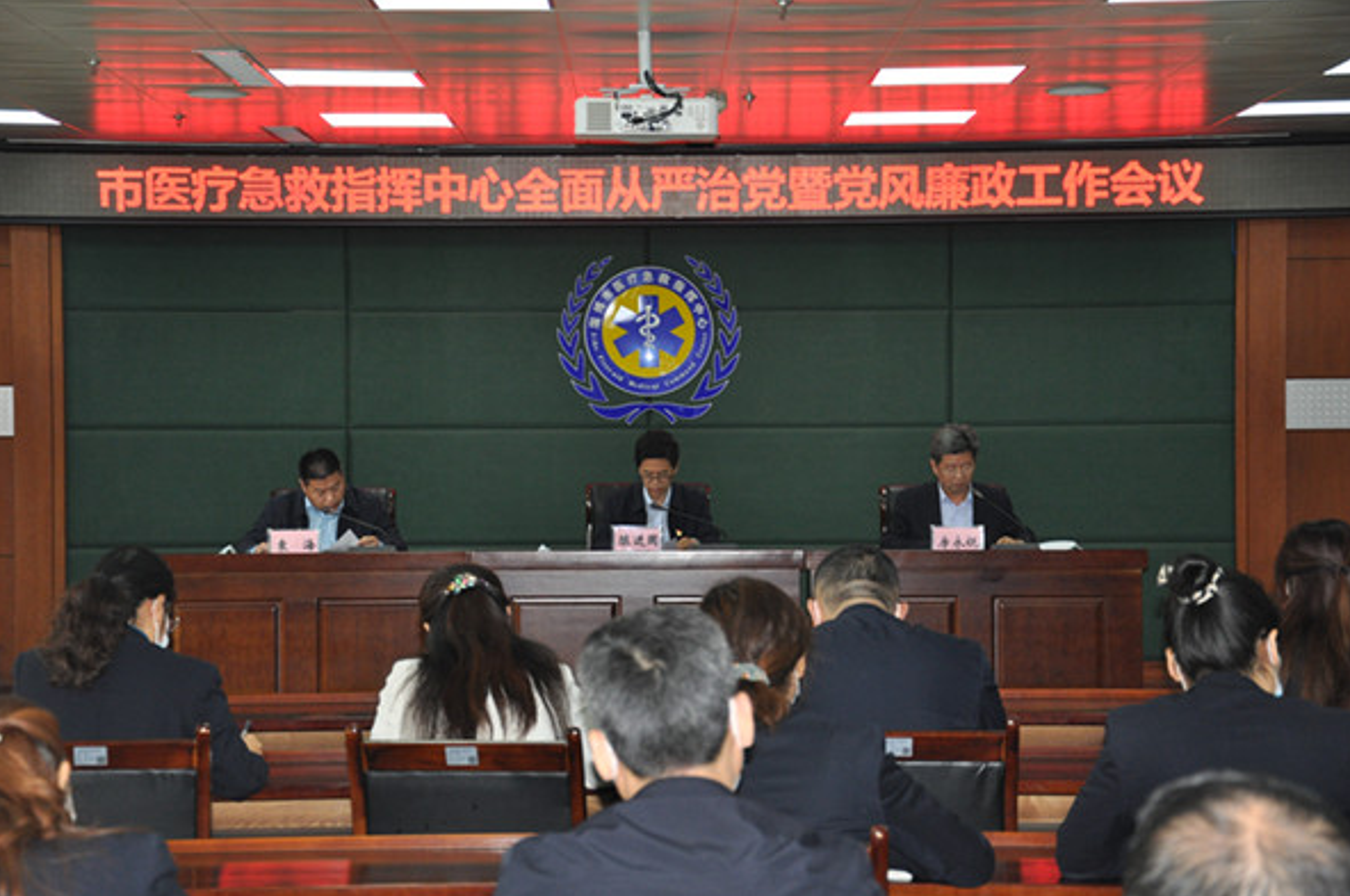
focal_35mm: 79
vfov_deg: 17.2
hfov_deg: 25.7
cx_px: 675
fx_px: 2958
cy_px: 449
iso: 800
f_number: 5
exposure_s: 1/60
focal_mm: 52
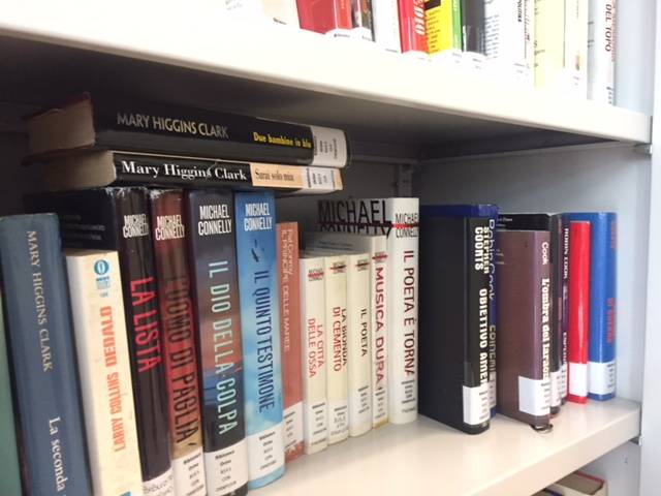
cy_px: 248
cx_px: 330
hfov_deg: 61.7
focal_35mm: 29
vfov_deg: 48.2
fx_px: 554
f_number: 2.2
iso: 250
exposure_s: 1/20
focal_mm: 4.15
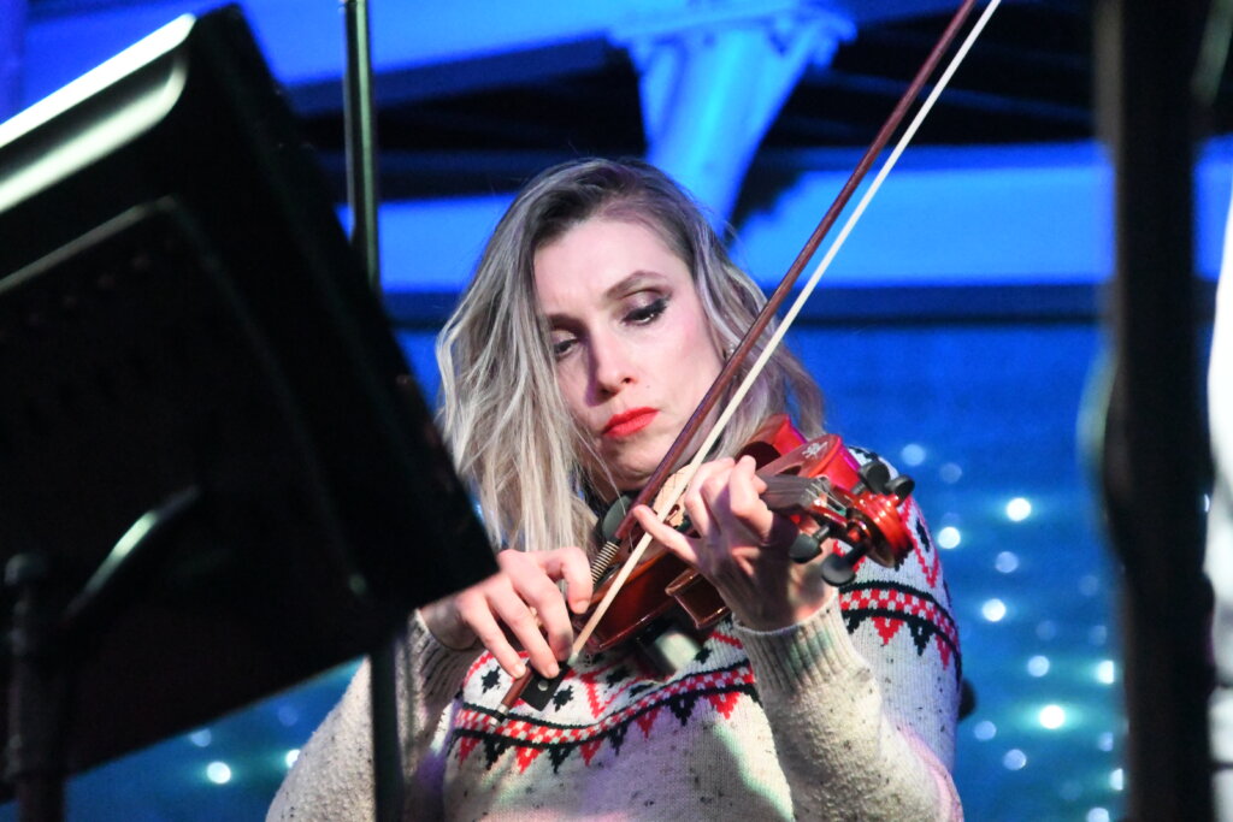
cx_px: 616
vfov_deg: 5.4
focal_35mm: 255
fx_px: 8734
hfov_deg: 8.1
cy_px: 411
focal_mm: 170
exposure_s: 1/250
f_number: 5.6
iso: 20000
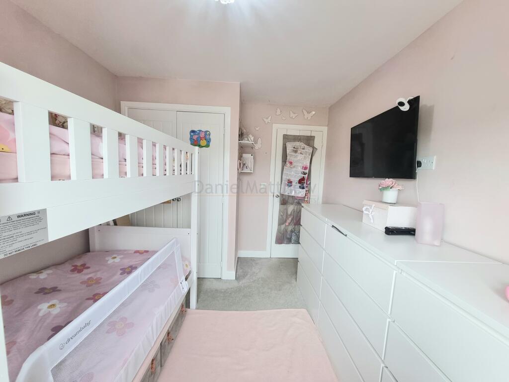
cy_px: 191
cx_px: 254
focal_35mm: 13
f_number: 2.2
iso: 200
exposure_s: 1/50
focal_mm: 2.2
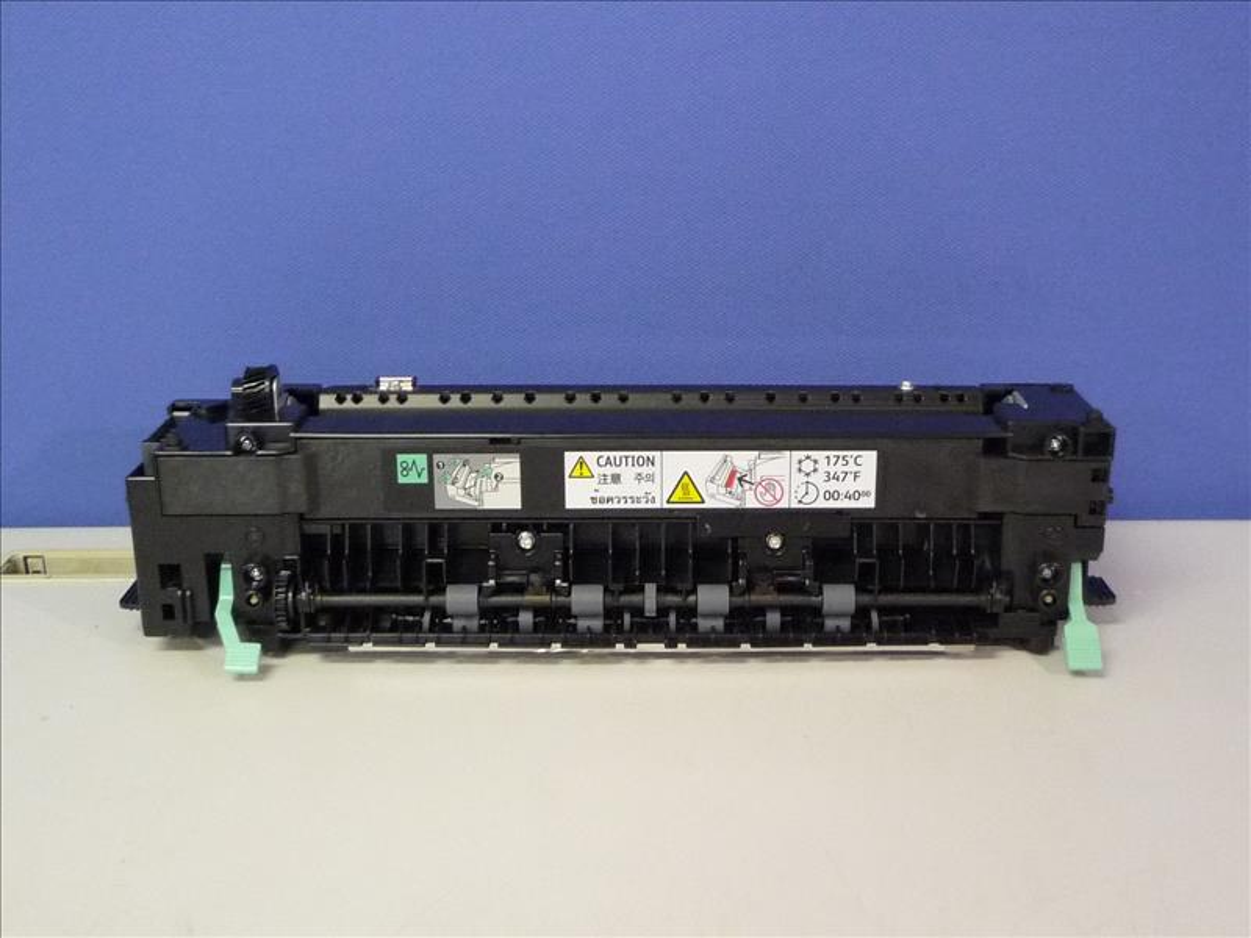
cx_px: 626
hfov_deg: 42.9
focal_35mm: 44
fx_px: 1590
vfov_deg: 32.9
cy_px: 469
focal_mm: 4.4
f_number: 2.8
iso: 320
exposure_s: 1/30
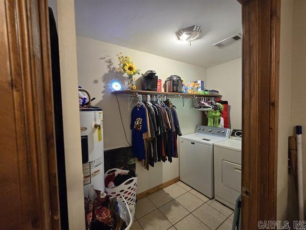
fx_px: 115
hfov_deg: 106.2
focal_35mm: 13
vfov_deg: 89.9
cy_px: 115
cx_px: 153
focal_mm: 2.2
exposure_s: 1/60
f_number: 2.2
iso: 400
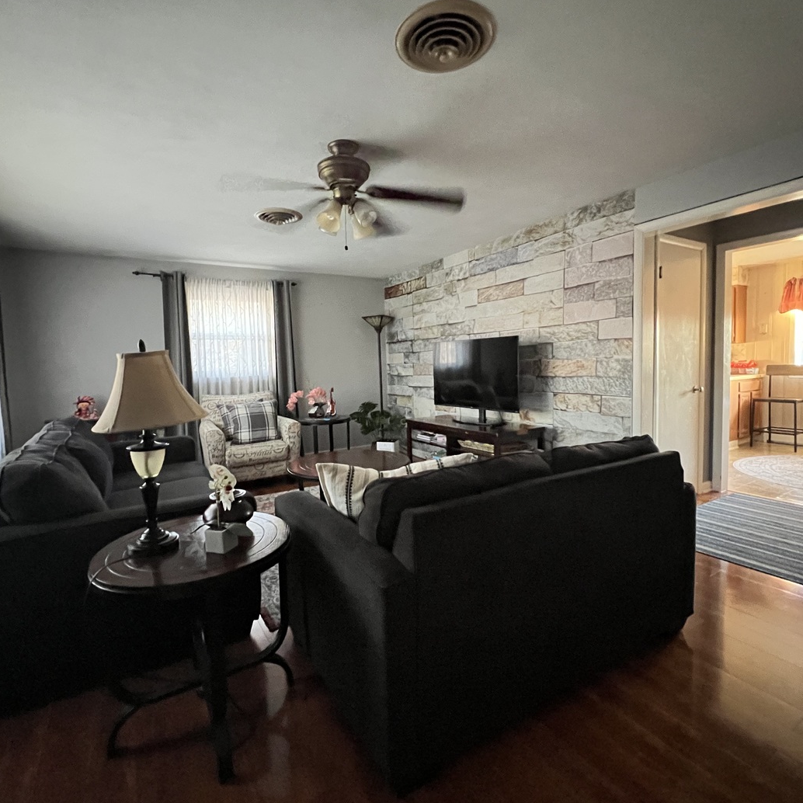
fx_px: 420
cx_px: 393
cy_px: 390
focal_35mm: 16
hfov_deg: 87.4
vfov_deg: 87.4
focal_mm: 1.57
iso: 1600
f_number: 1.8
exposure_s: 1/30
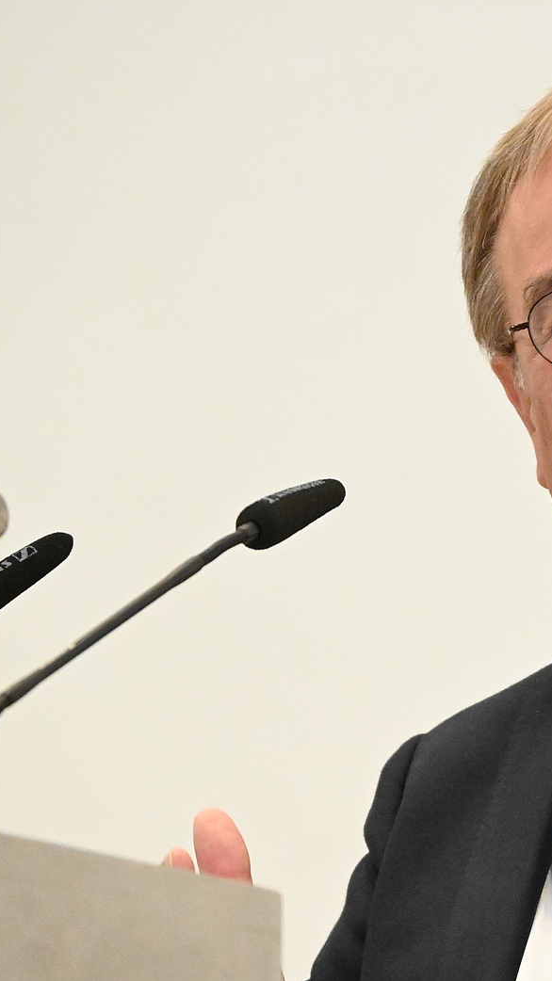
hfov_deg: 3.7
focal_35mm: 331
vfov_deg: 6.5
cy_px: 490
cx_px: 506
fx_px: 8614
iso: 11400
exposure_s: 1/250
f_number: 6.3
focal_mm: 140
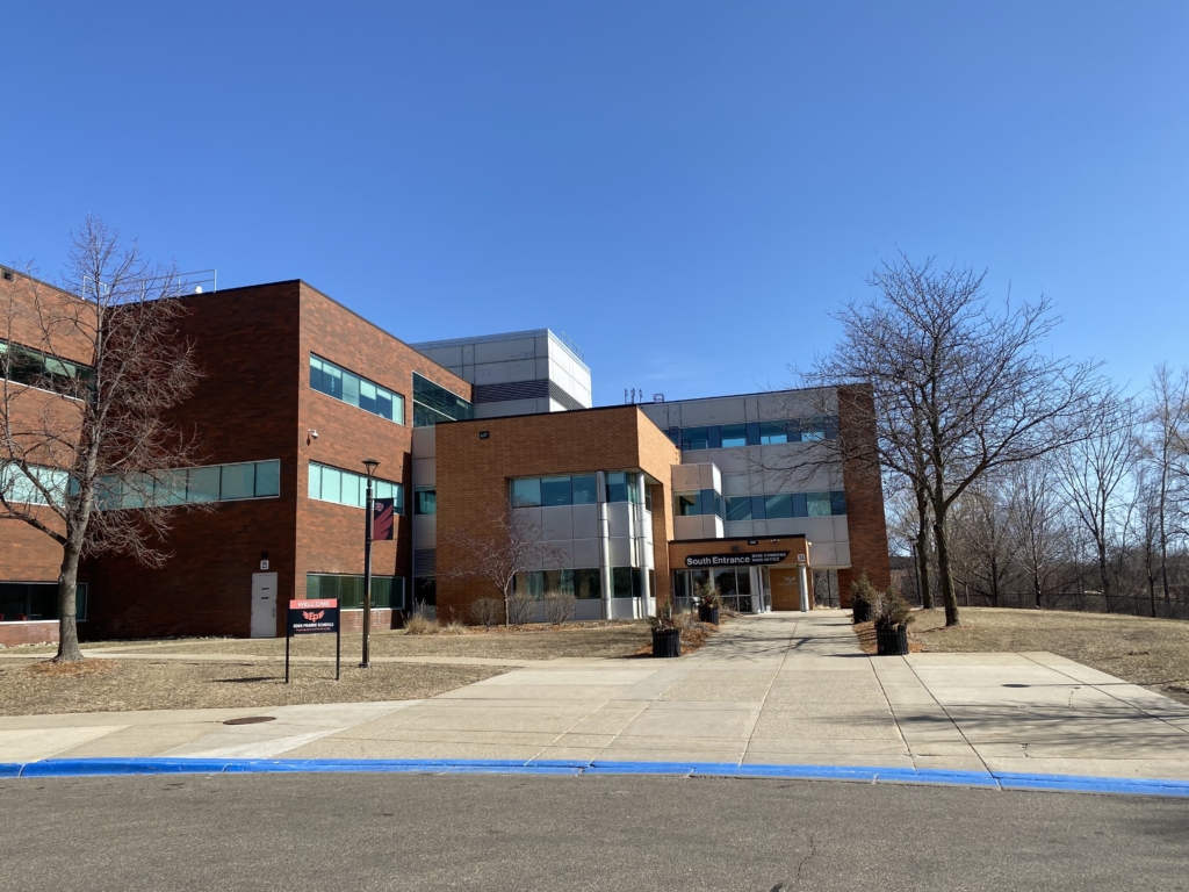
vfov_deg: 53.1
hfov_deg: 67.3
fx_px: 893
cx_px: 594
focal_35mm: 26
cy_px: 446
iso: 32
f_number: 1.8
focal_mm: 4.25
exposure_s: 1/2410
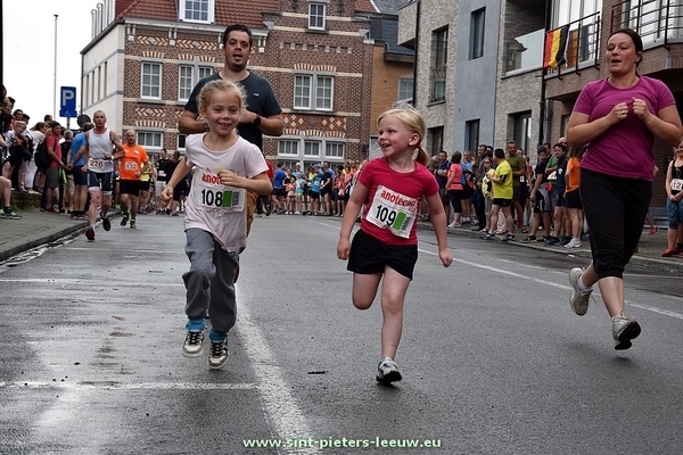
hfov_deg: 27.0
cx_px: 342
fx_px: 1423
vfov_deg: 18.2
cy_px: 228
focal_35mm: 75
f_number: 8
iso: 200
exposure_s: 1/250
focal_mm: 50
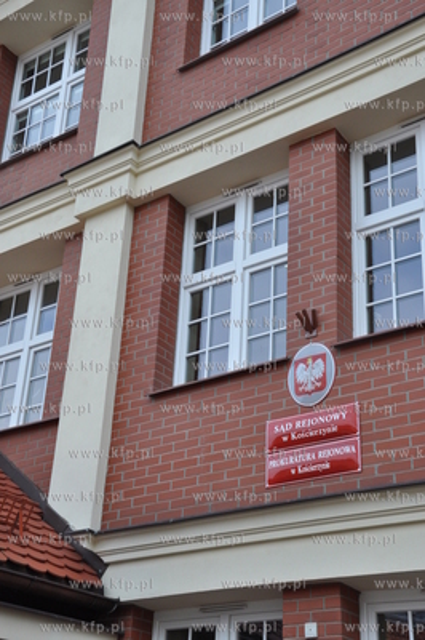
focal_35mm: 52
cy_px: 320
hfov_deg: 25.7
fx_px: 931
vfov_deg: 37.9
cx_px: 212
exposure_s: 1/320
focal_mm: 35
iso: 500
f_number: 9
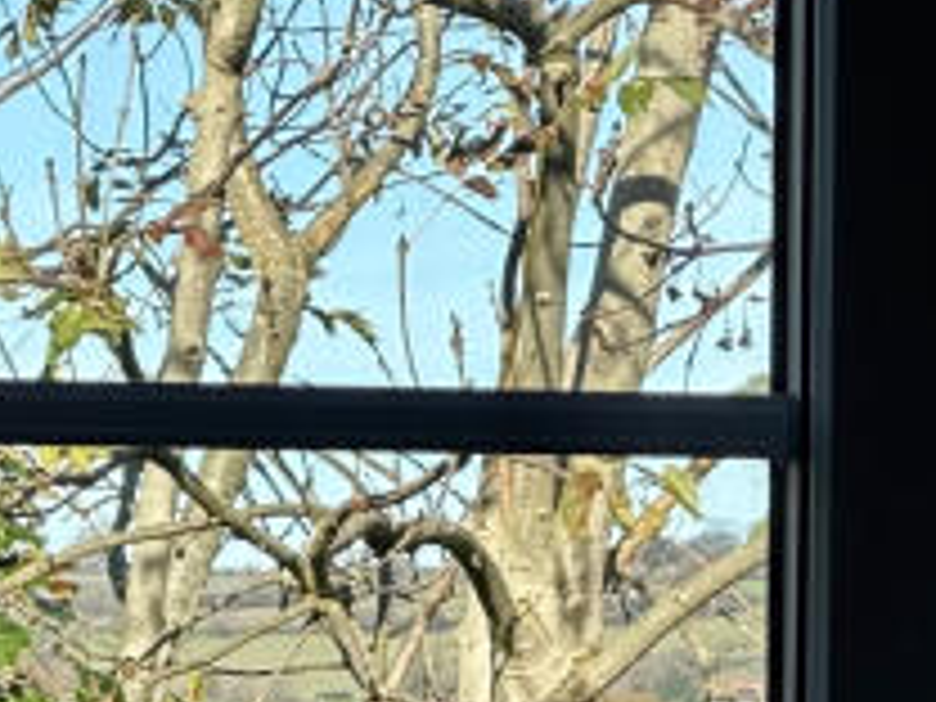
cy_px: 1048
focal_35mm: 379
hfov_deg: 5.2
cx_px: 999
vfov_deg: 3.9
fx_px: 10248
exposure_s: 1/378
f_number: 2.8
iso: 25
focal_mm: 9
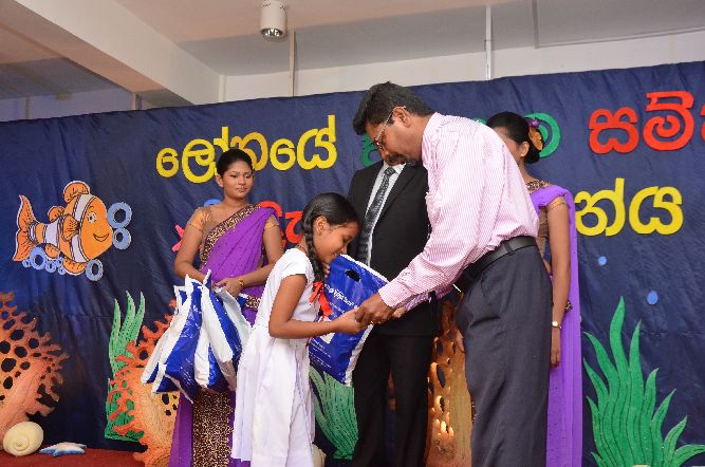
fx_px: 704
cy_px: 234
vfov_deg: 36.7
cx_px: 352
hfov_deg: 53.2
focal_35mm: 36
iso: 1250
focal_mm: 24
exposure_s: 1/160
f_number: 6.3
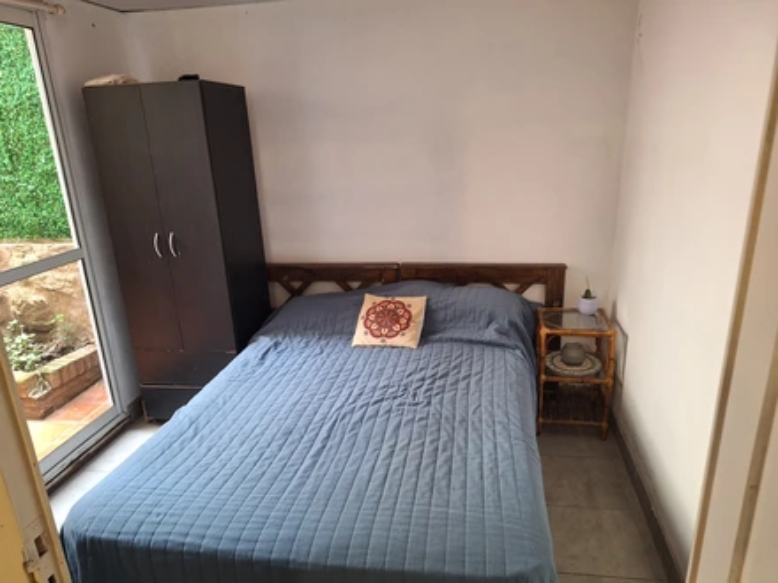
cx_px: 389
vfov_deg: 58.9
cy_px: 292
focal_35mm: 23
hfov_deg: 73.9
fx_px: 517
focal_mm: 5.54
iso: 200
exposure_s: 1/50
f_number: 1.8
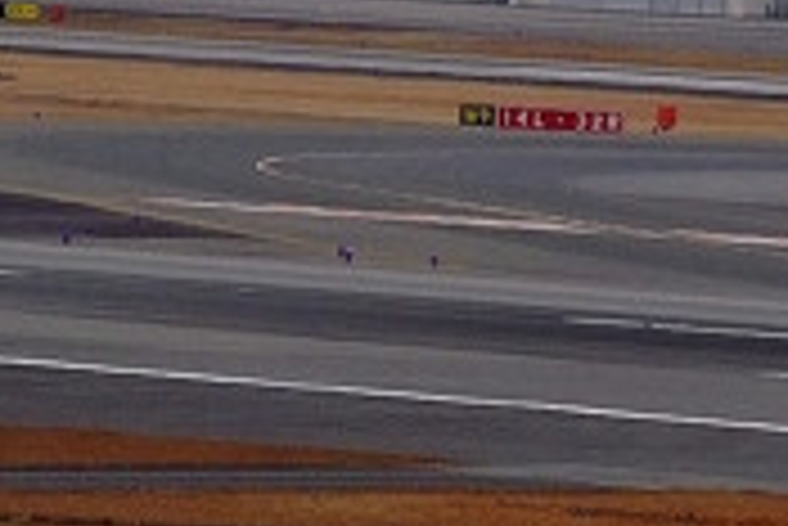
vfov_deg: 1.2
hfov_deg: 1.8
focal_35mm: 1143
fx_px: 25039
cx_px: 887
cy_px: -614
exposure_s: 1/1140
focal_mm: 130
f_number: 5.6
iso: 640
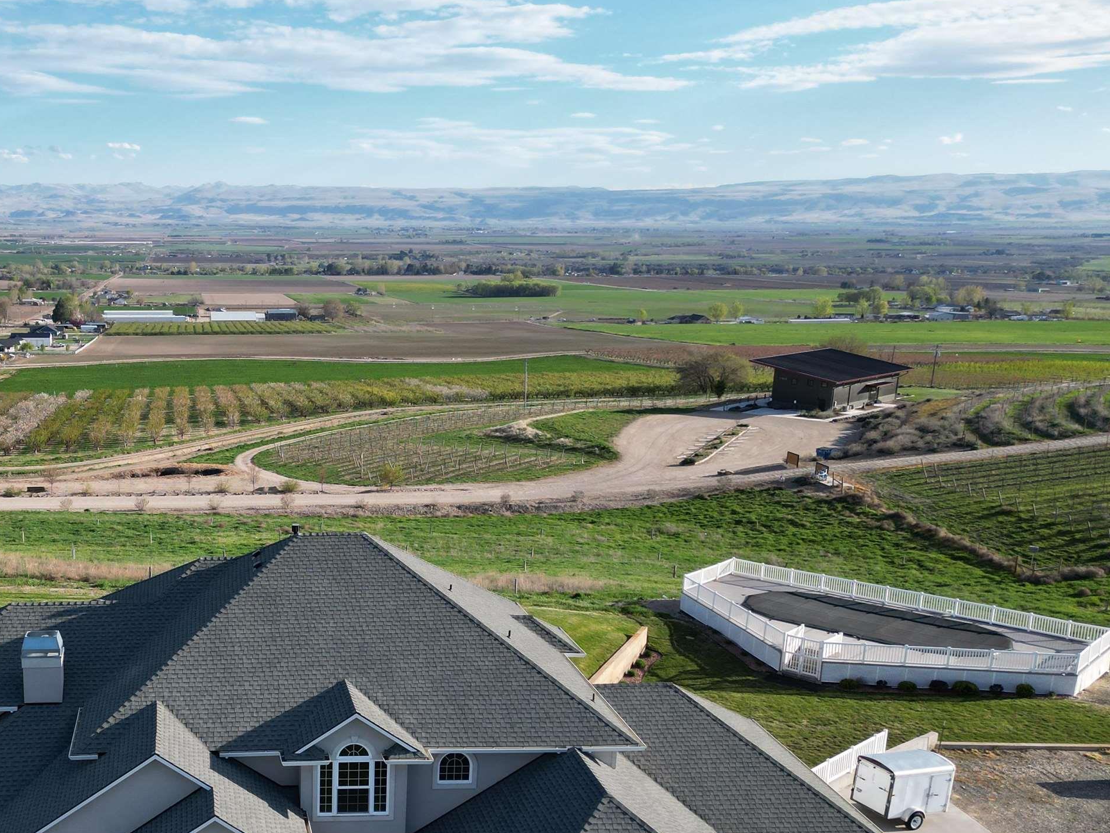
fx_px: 1251
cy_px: 568
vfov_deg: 36.4
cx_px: 237
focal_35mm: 39
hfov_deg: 45.6
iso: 130
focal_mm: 6.72
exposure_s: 1/2500
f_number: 1.7
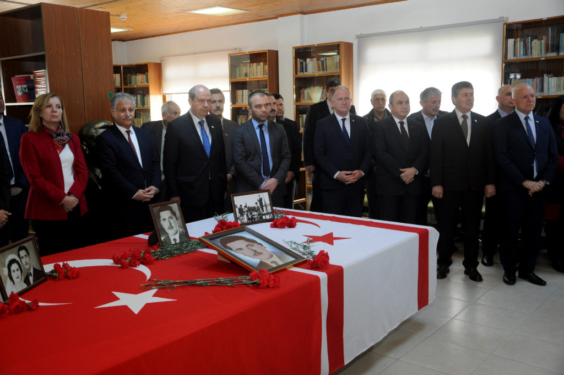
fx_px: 563
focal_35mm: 36
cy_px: 188
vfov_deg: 36.8
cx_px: 282
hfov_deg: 53.2
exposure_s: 1/60
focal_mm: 24
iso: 800
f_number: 4.5
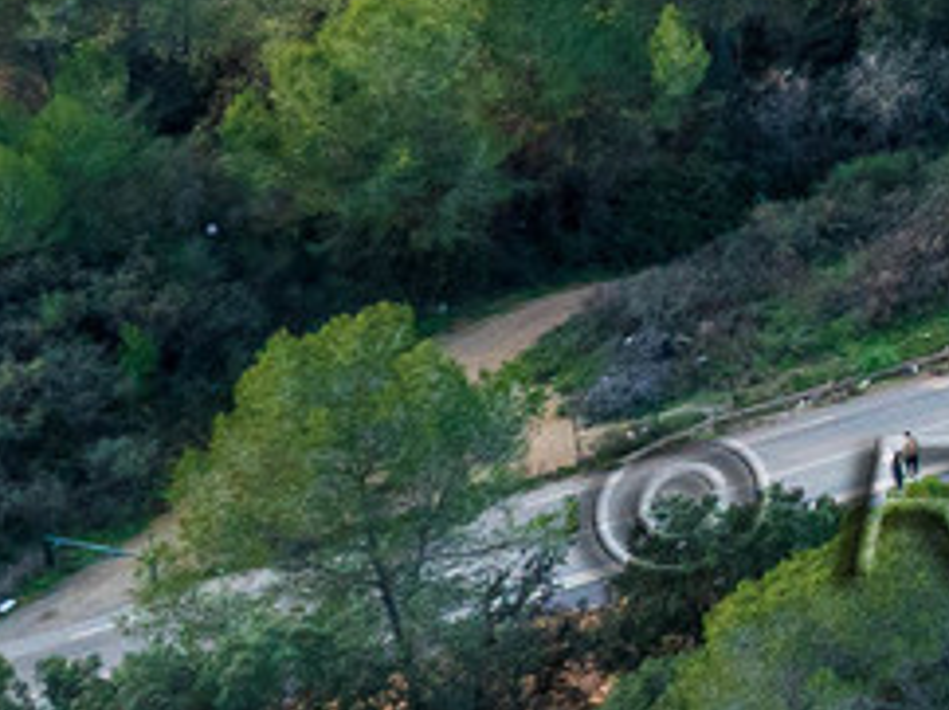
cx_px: 2753
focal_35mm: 159
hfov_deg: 9.8
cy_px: -533
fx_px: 4355
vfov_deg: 8.9
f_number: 5.6
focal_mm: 12.3
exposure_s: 1/240
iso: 100
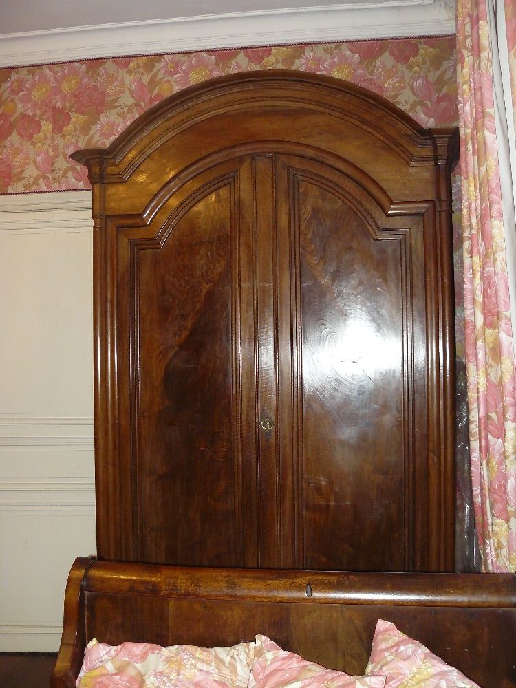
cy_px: 344
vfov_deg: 51.4
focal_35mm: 36
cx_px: 258
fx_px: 716
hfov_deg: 39.7
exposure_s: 1/15
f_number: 2.8
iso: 160
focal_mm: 6
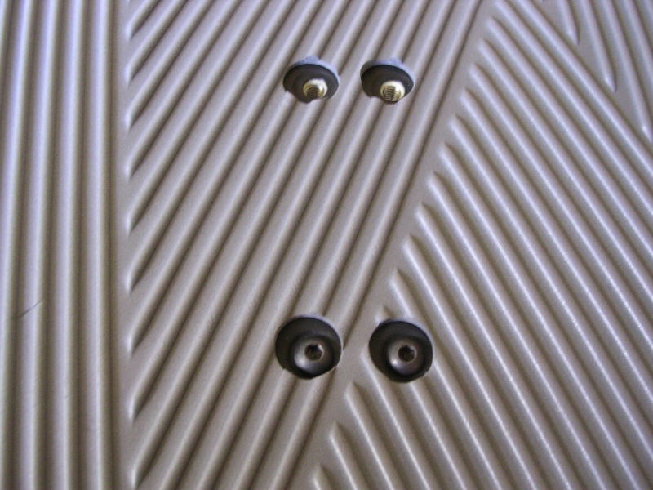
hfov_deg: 49.0
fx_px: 717
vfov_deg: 37.7
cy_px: 245
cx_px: 326
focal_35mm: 38
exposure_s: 1/3.5
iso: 325
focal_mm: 5.8
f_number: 2.8
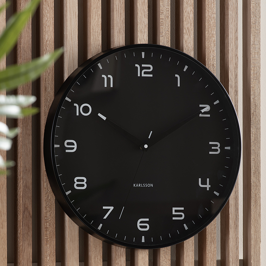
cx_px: 132
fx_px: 2234
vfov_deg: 6.8
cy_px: 177
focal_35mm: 257
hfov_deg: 6.8
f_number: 10
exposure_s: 1/125
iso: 100
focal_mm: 200
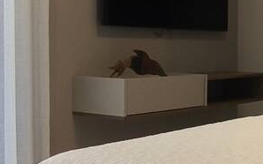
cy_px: 63
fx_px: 588
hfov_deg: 23.2
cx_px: 314
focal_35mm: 82
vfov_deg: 15.9
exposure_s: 1/60
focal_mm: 1.65
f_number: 2.2
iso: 50
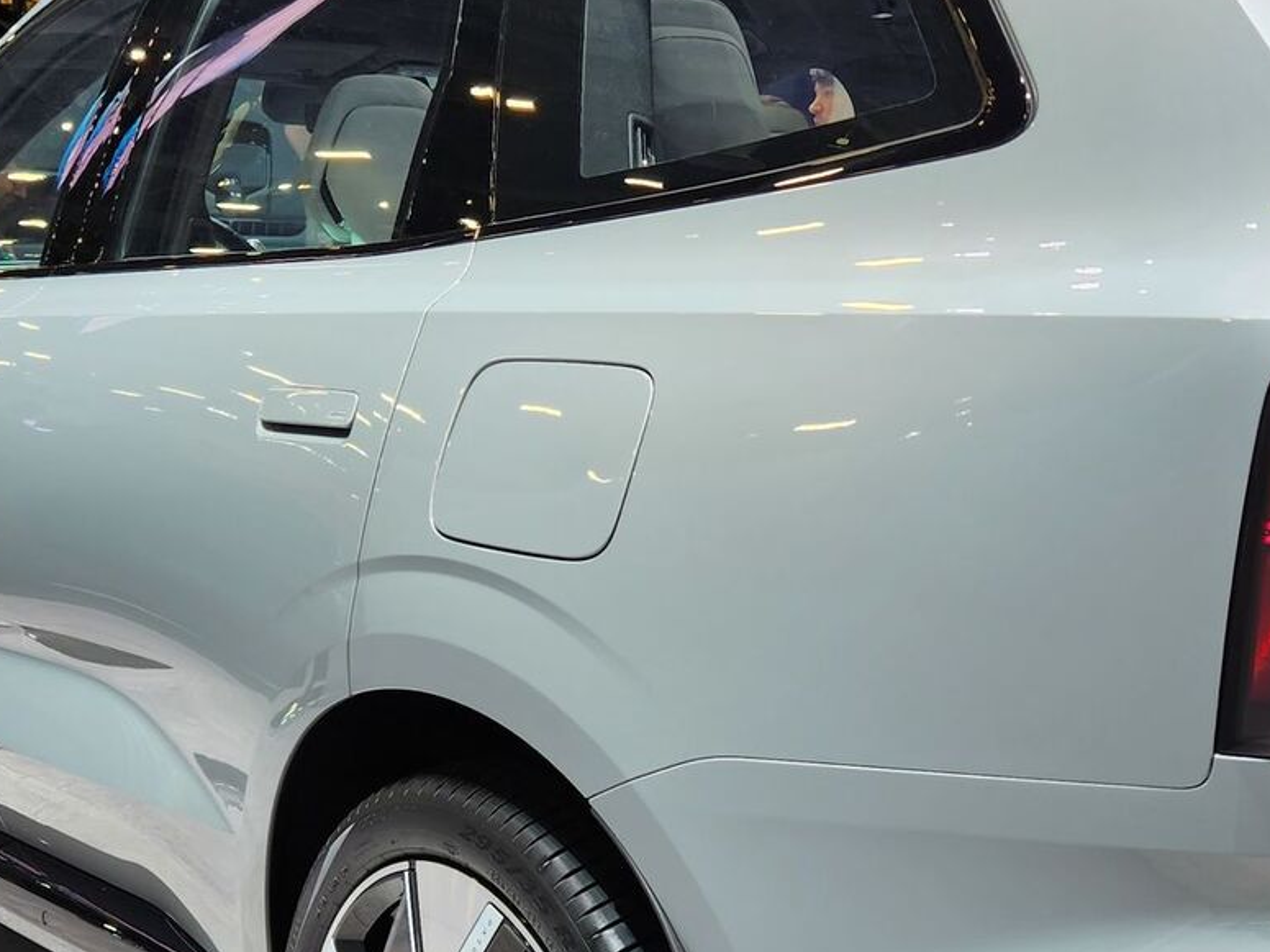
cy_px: 646
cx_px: 921
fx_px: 2091
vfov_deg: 25.5
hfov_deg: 33.2
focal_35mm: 57
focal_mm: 5.4
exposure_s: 1/120
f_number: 1.8
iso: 50
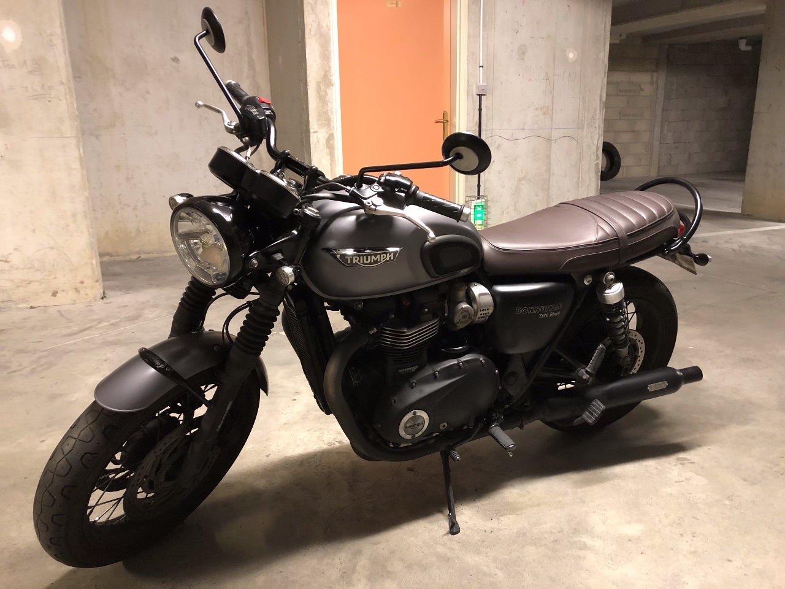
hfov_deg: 63.4
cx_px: 392
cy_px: 294
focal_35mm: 28
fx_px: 635
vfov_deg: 49.7
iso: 100
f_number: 1.8
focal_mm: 4
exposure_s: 1/6
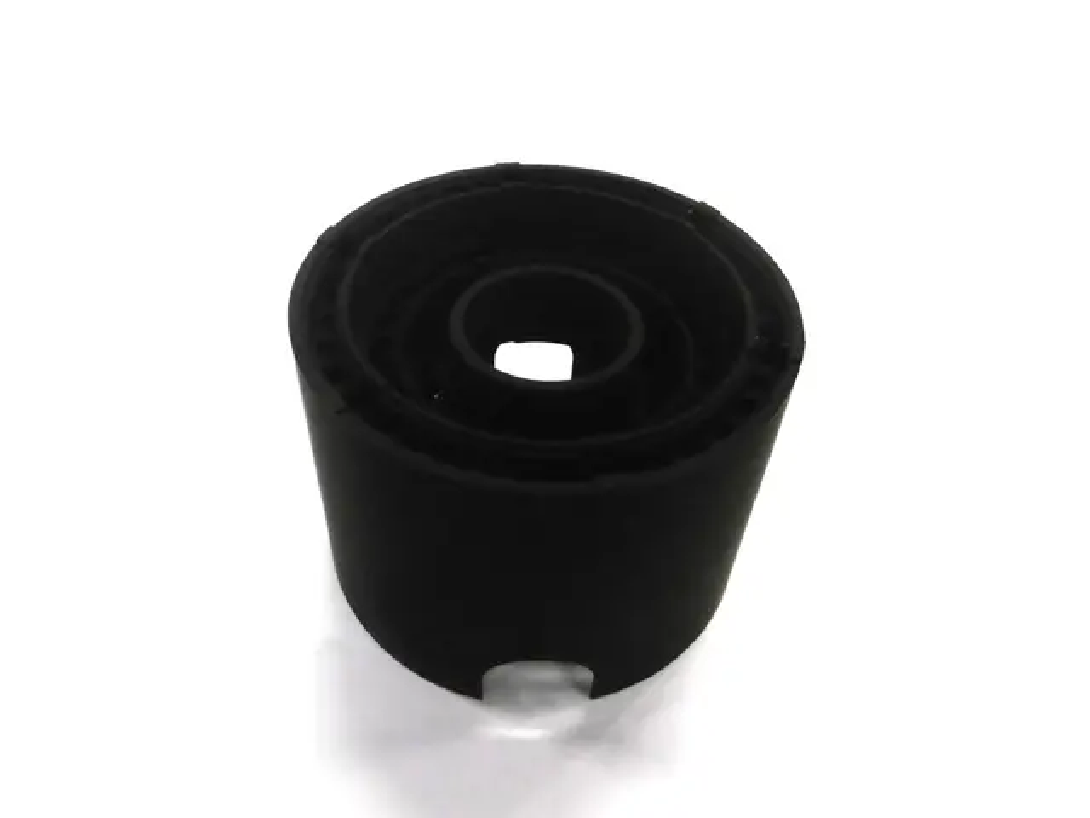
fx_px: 756
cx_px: 545
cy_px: 409
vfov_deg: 56.8
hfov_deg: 71.6
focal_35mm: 24
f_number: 3.1
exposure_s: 1/100
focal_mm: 4.3
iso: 500
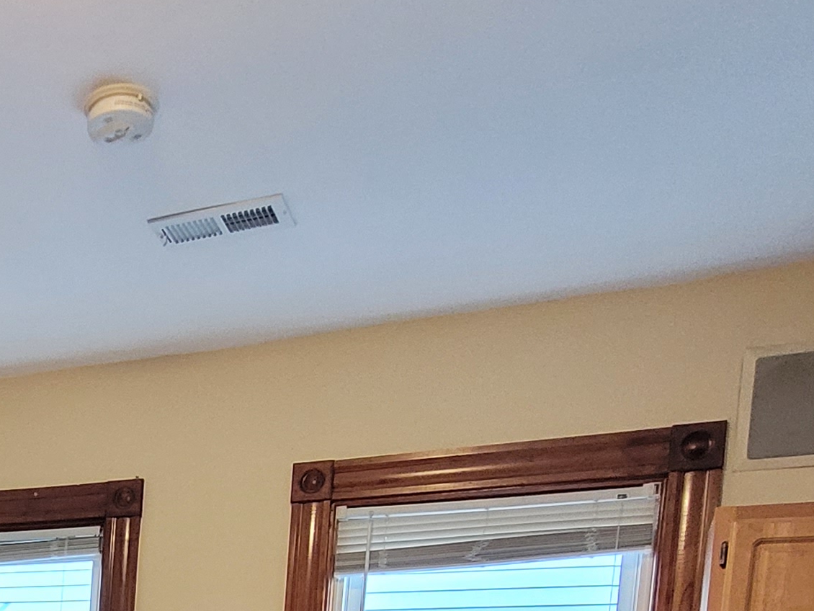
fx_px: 1082
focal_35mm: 46
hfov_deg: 35.2
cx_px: -87
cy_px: 866
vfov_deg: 25.4
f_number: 2.2
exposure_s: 1/39
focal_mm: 1.74
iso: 320
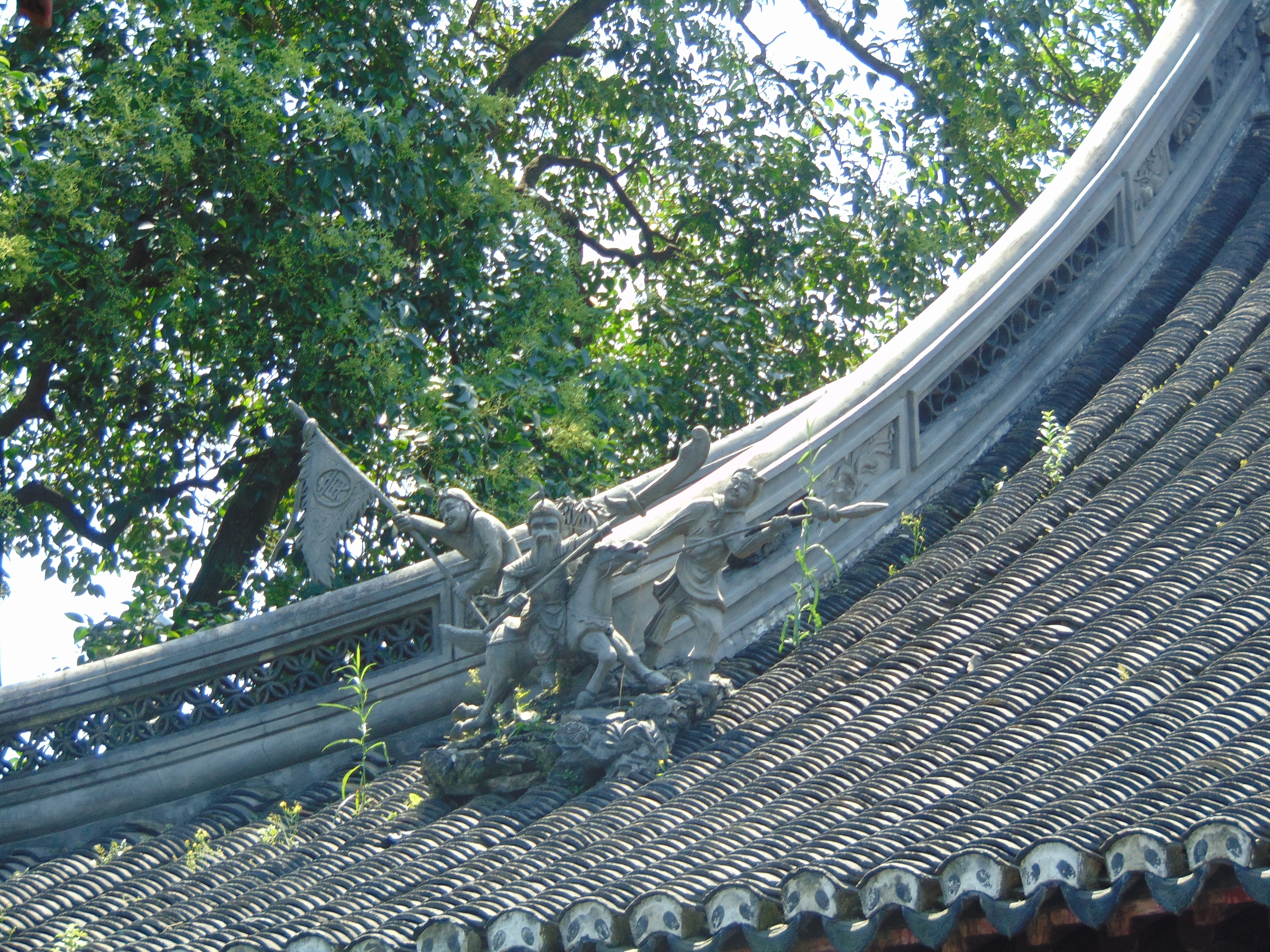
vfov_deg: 9.1
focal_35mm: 164
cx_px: 635
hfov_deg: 12.0
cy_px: 476
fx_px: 6017
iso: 80
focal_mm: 29.5
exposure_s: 1/125
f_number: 4
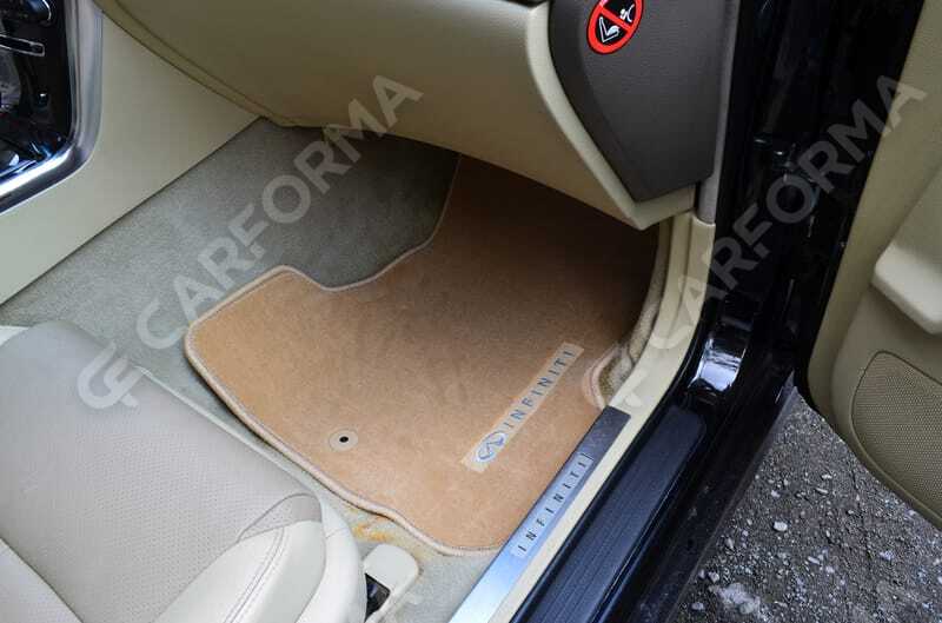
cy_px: 312
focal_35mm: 27
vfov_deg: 47.7
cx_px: 471
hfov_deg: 67.5
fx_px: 705
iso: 400
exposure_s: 1/40
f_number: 9
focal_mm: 18
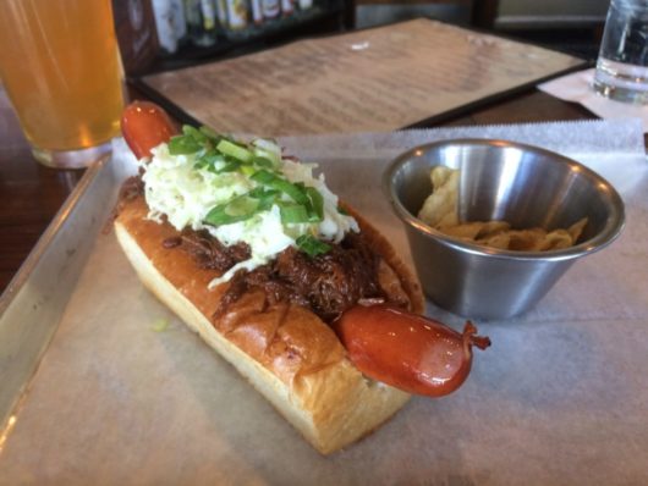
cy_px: 243
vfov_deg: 48.3
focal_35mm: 29
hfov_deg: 61.6
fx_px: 543
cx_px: 324
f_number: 2.2
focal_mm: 4.15
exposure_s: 1/30
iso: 80
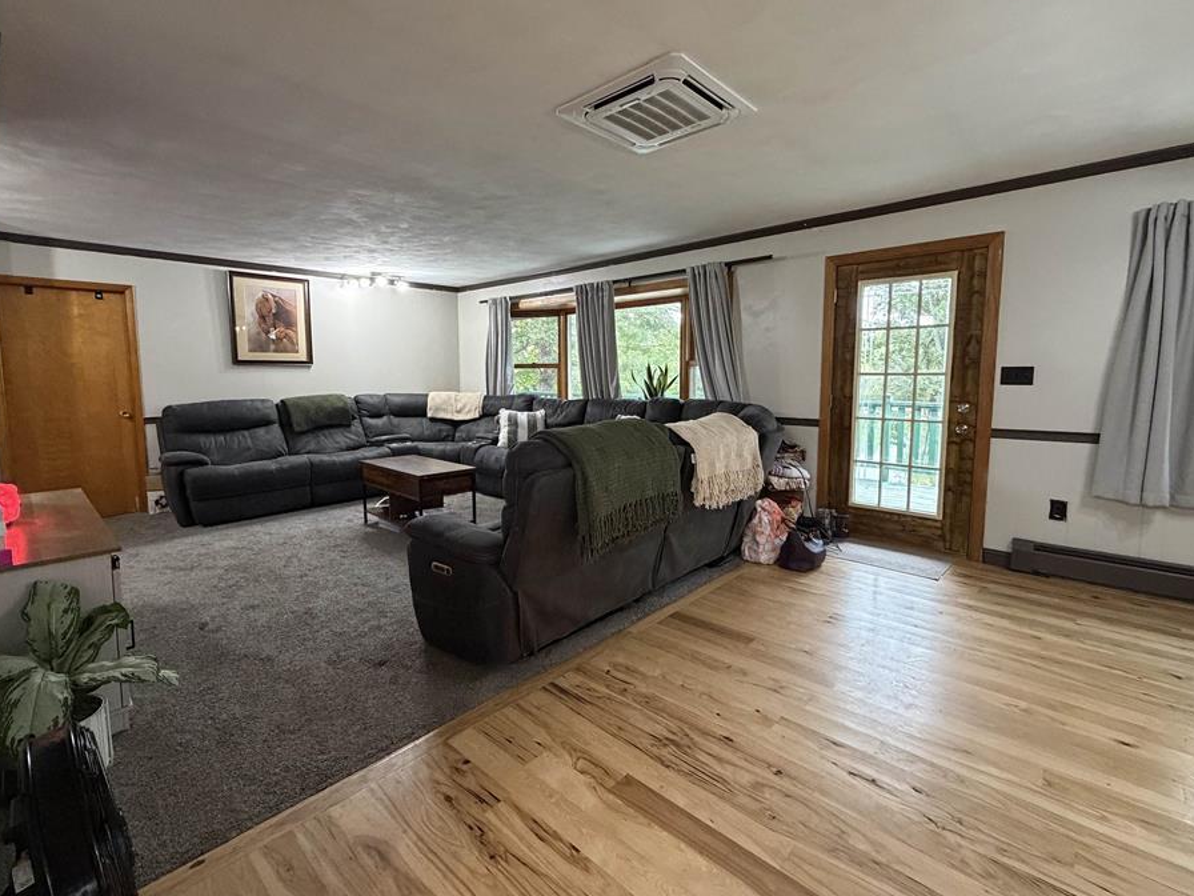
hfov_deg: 94.5
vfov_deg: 78.1
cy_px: 427
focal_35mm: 16
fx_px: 552
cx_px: 582
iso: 500
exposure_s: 1/60
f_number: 2.2
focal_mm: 2.22
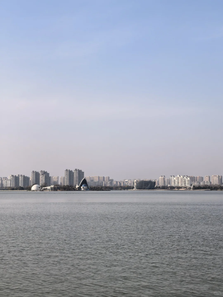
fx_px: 472
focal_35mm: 55
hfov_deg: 26.6
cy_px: 148
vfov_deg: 34.9
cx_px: 112
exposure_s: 1/1529
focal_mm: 6.98
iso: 50
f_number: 2
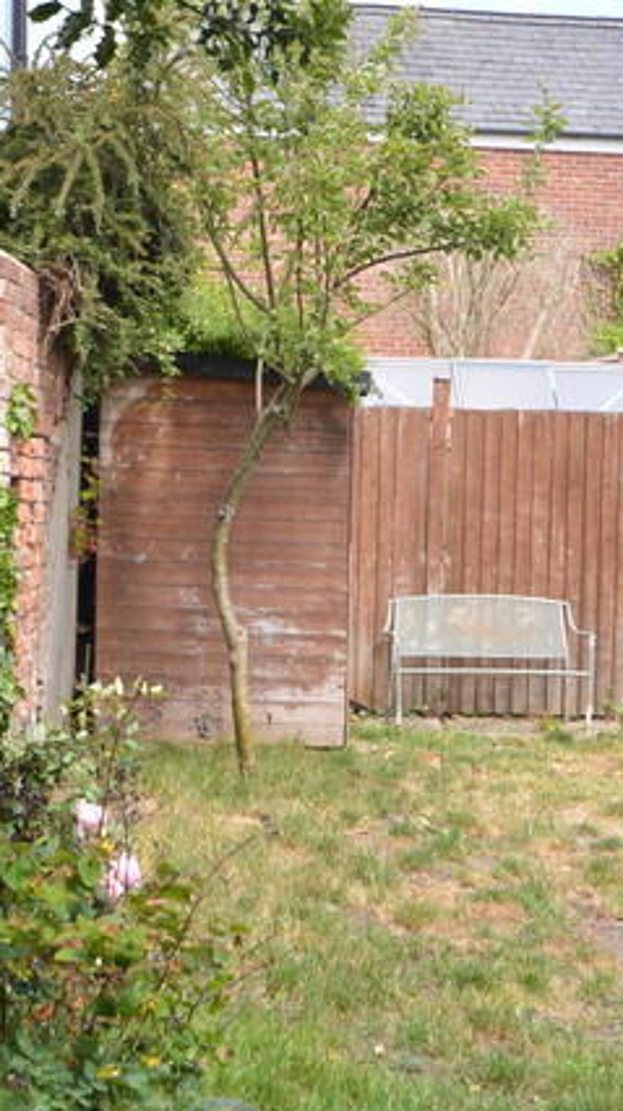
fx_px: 2001
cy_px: 575
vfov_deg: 31.0
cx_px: 368
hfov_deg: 17.7
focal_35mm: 68
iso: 100
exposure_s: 1/125
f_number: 5.6
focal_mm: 18
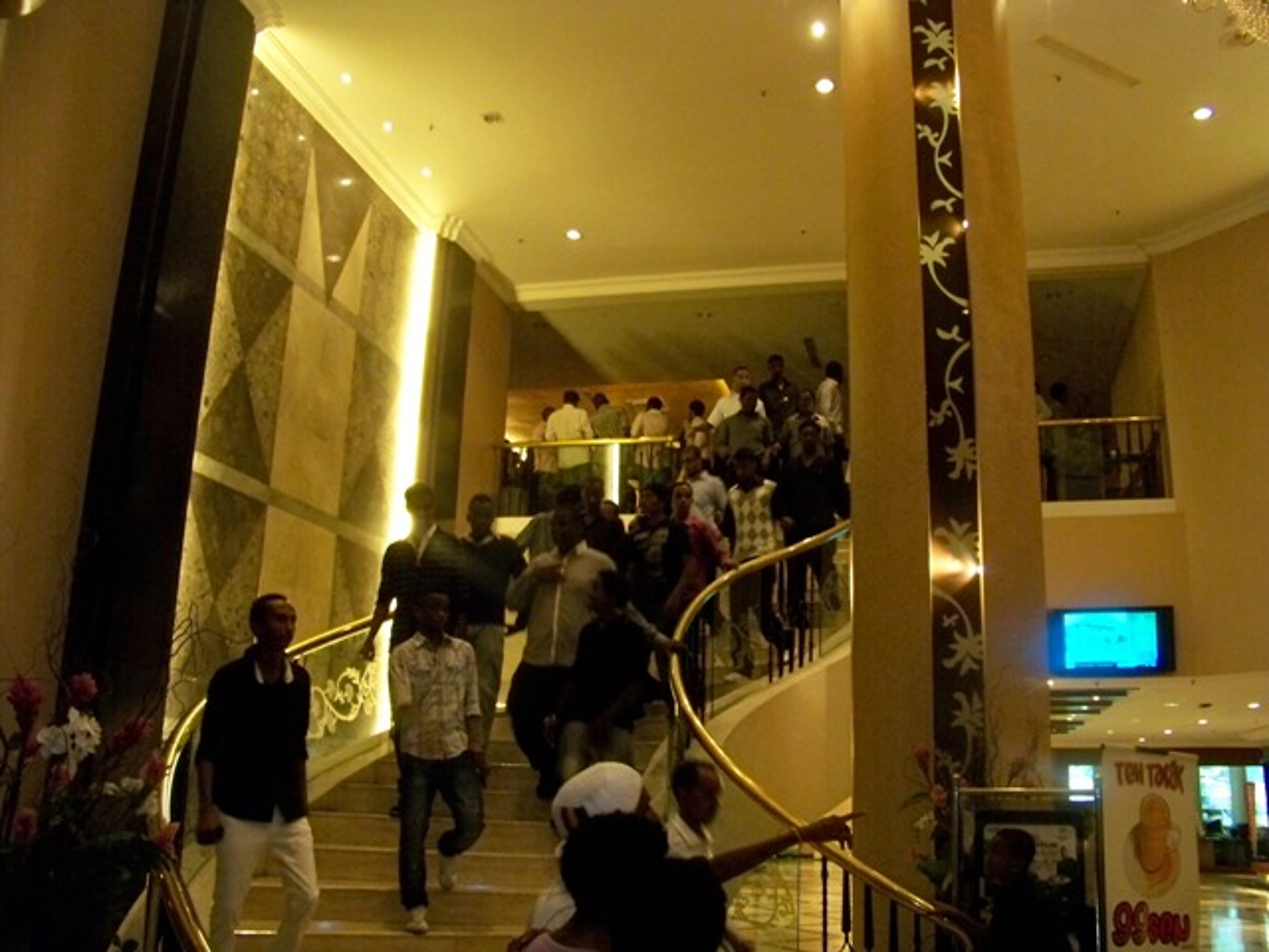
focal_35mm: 33
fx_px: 1210
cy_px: 476
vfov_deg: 42.9
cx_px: 634
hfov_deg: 55.4
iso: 400
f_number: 2.8
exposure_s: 1/30
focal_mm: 5.85
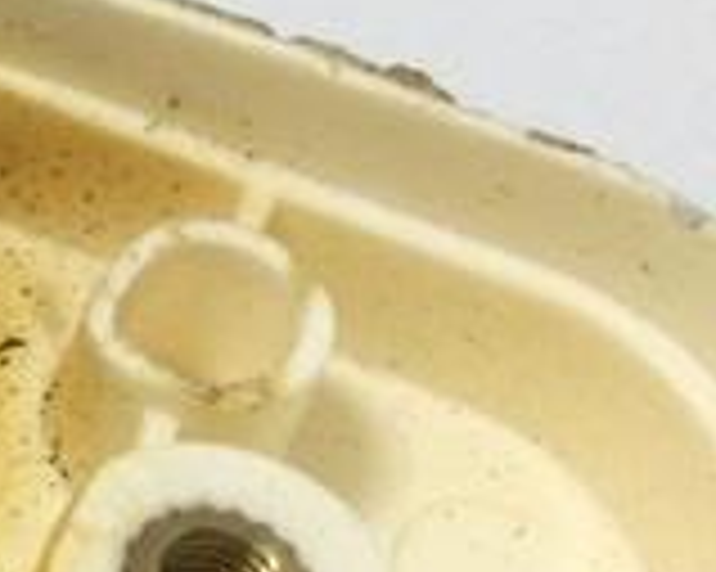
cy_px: 234
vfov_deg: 13.5
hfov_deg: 14.1
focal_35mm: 114
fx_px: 2414
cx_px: -721
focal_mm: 4.15
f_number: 2.2
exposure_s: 1/25
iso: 320
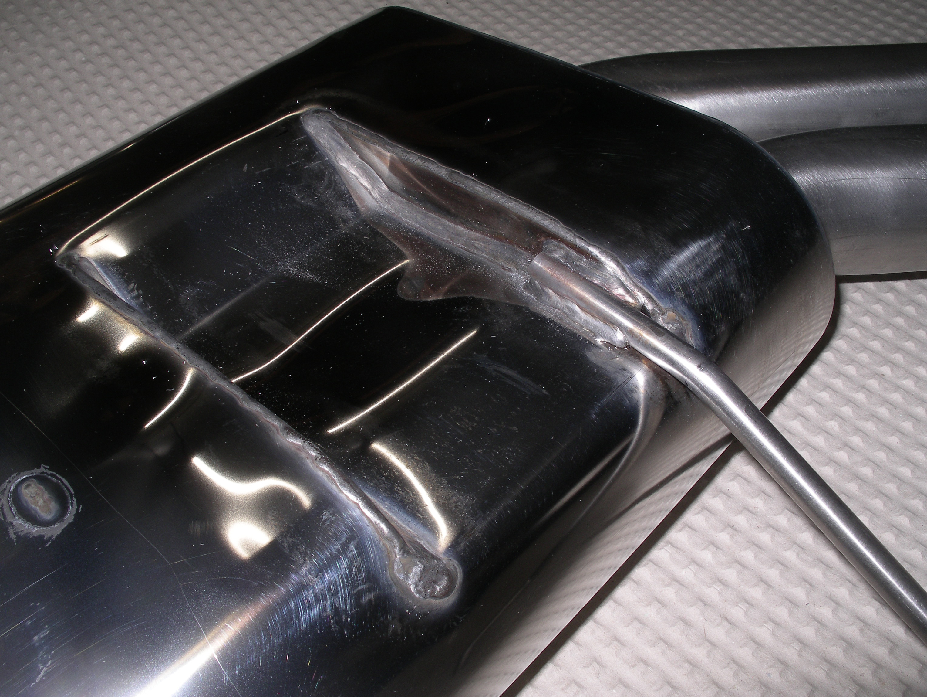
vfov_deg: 38.7
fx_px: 991
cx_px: 464
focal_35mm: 37
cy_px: 348
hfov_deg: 50.1
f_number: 7.8
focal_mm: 7.8
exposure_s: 1/40
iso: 80
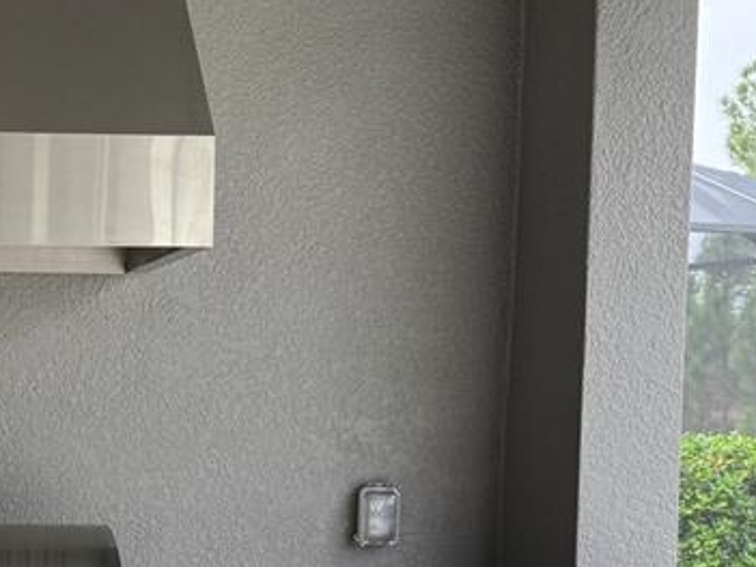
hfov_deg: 26.5
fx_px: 1528
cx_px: 24
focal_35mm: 70
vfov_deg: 20.7
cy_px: 464
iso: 125
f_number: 1.78
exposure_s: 1/174
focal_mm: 6.76
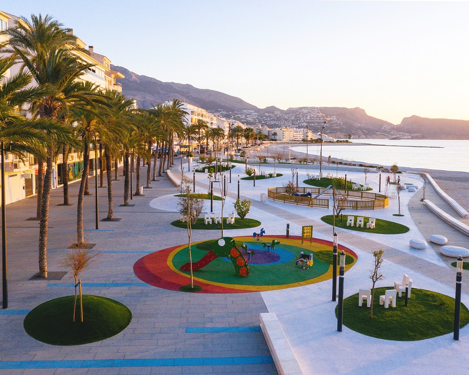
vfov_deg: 45.8
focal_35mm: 32
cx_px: 250
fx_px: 444
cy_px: 189
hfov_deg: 55.6
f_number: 8
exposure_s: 1/120
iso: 200
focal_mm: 10.26
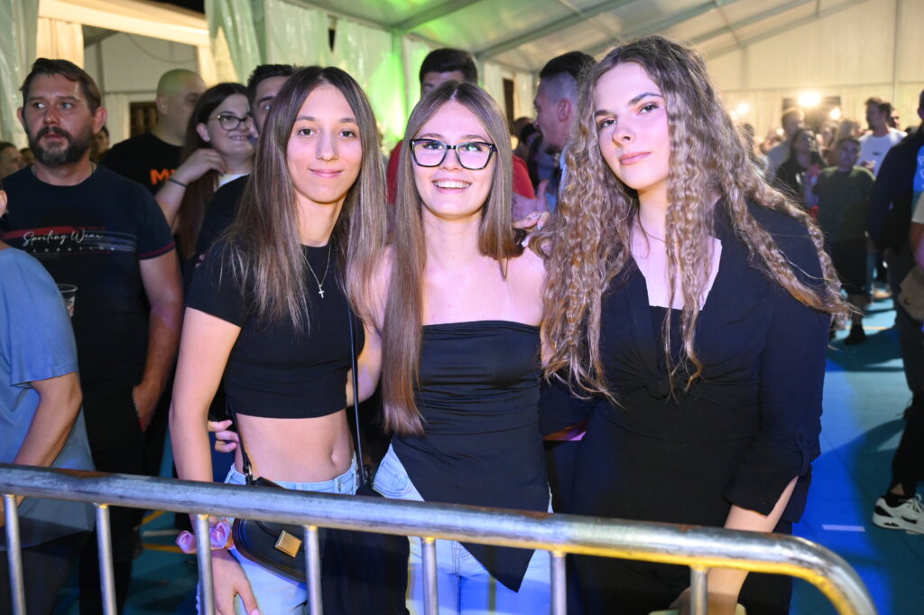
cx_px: 462
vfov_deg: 35.0
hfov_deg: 50.7
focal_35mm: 38
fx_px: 975
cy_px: 308
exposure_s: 1/60
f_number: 5
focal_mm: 38
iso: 6400
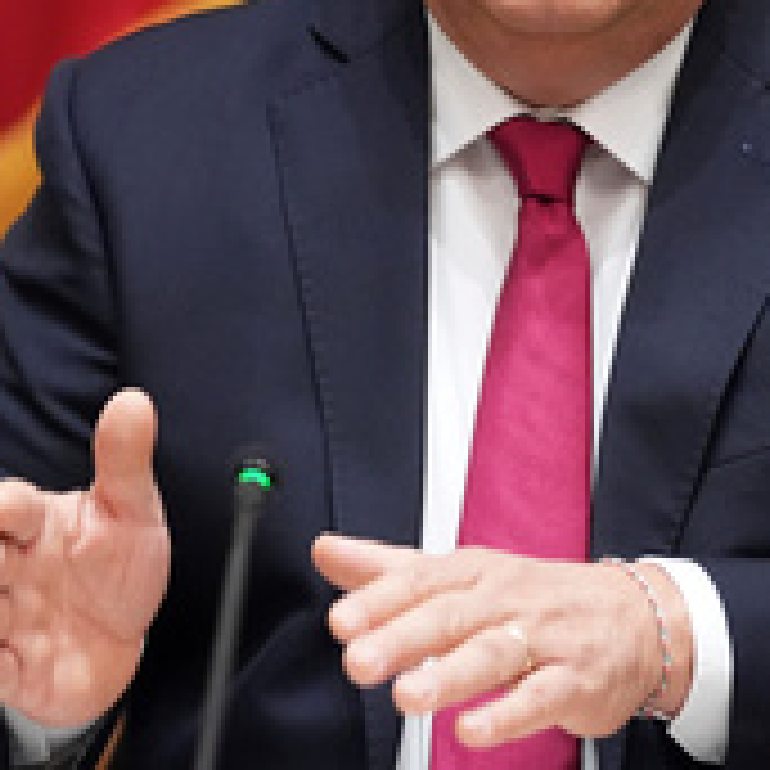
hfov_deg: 5.5
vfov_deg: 5.5
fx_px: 8078
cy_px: 178
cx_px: 549
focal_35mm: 321
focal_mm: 126
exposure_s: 1/250
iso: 3200
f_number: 2.8
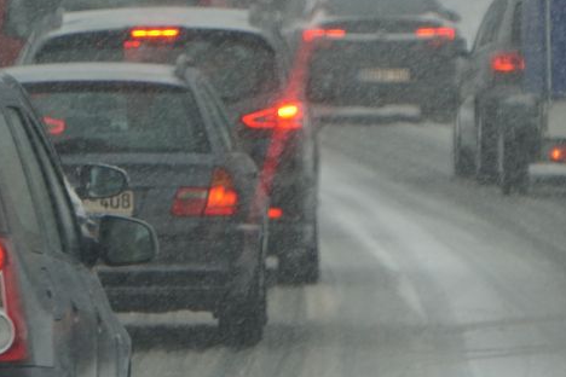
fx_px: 12315
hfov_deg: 2.6
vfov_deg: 1.8
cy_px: 33
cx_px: 306
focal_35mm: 783
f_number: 6.3
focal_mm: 195
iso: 640
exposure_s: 1/320
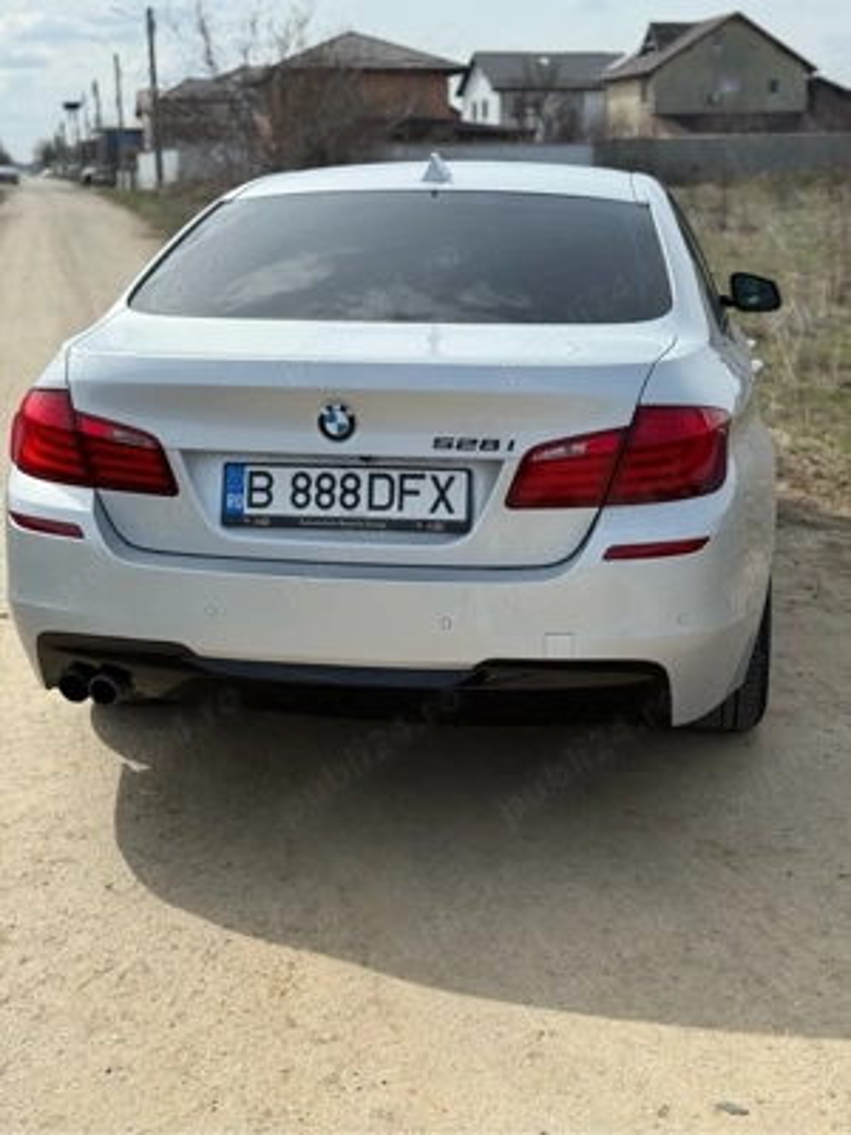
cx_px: 426
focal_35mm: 48
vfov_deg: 39.7
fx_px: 1573
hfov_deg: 30.3
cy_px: 568
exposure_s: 1/6024
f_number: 1.78
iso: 80
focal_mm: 6.76
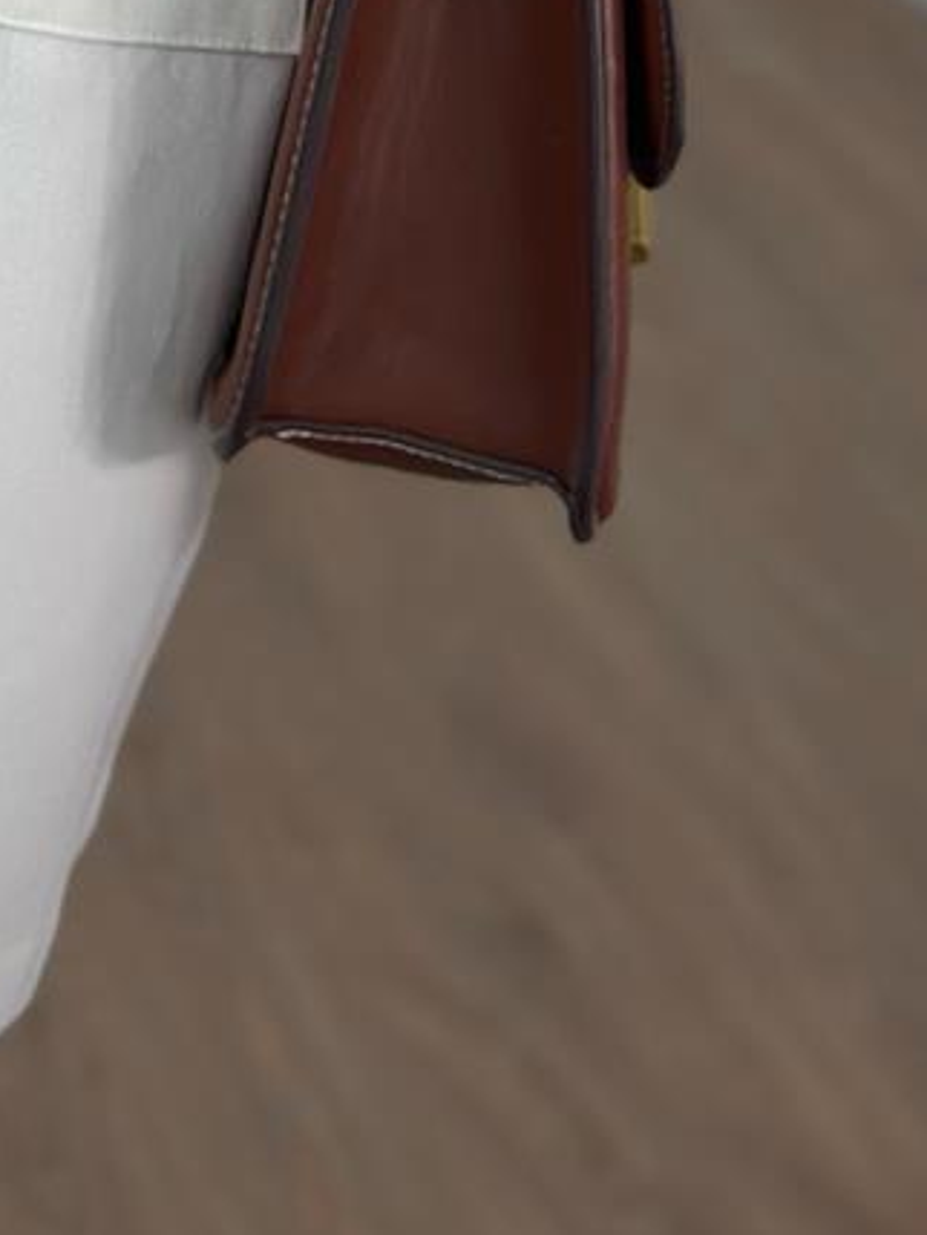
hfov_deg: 8.1
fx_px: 6388
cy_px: -867
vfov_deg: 10.5
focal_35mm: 179
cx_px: -446
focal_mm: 6.86
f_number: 1.78
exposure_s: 1/390
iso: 80
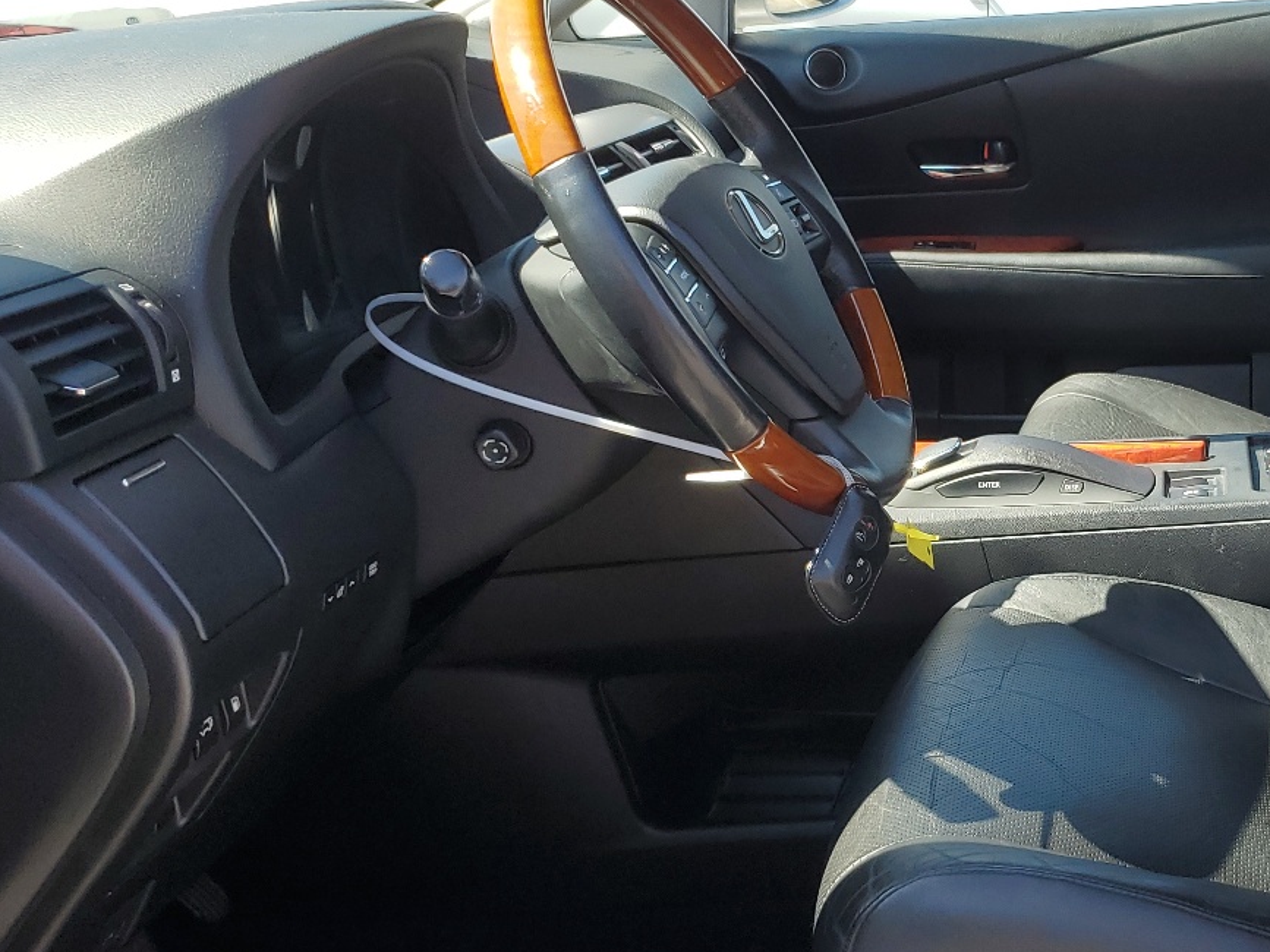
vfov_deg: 30.2
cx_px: 1140
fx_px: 1761
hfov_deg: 37.1
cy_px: 516
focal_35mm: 48
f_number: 1.5
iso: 50
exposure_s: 1/526
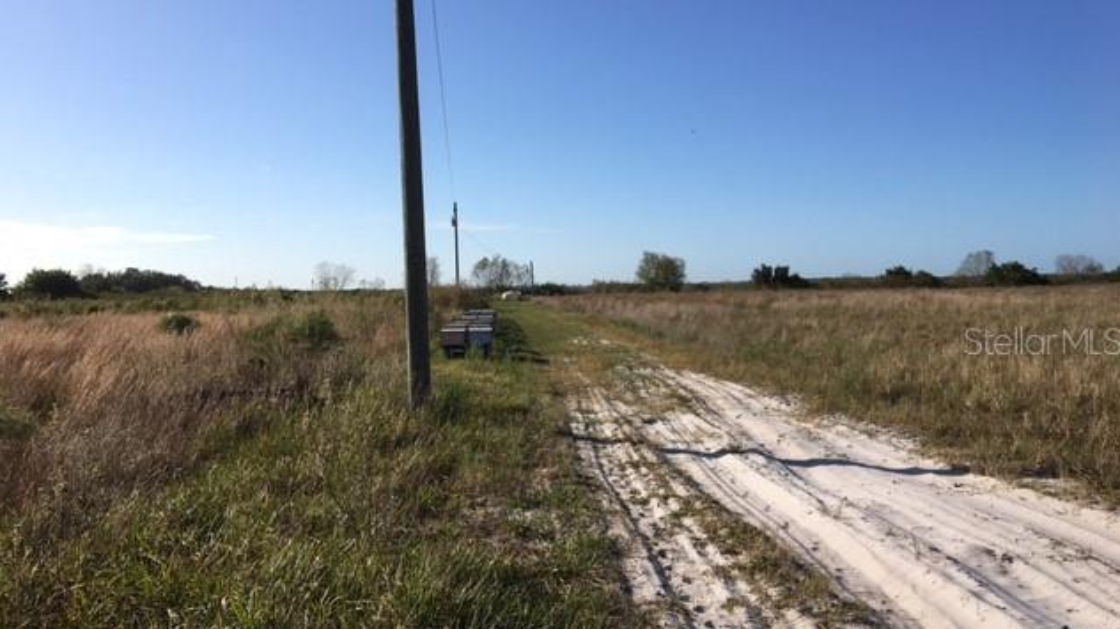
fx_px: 950
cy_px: 340
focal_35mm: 32
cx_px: 564
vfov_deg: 36.6
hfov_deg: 61.0
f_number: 2.2
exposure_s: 1/2262
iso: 25
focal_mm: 4.15
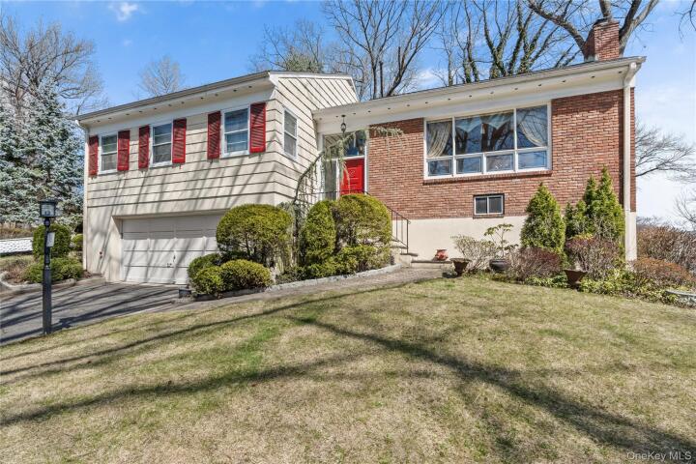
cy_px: 232
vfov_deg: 73.7
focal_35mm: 16
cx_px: 348
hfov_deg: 96.7
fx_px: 309
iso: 800
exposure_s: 1/500
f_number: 8
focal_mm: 16
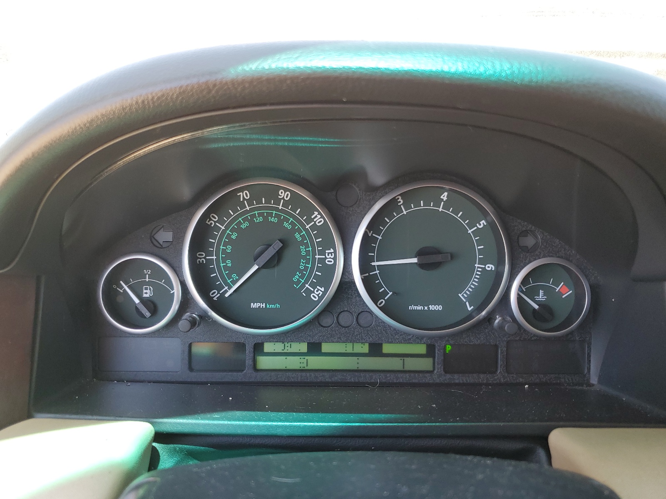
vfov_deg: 53.1
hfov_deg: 67.3
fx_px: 500
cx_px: 333
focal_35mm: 26
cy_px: 250
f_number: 1.5
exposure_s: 1/120
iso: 50
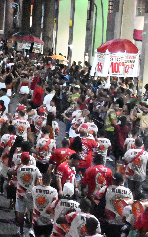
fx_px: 761
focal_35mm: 118
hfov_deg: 10.6
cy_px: 104
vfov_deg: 17.7
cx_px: -94
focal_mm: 34
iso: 51200
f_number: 5.6
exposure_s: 1/320
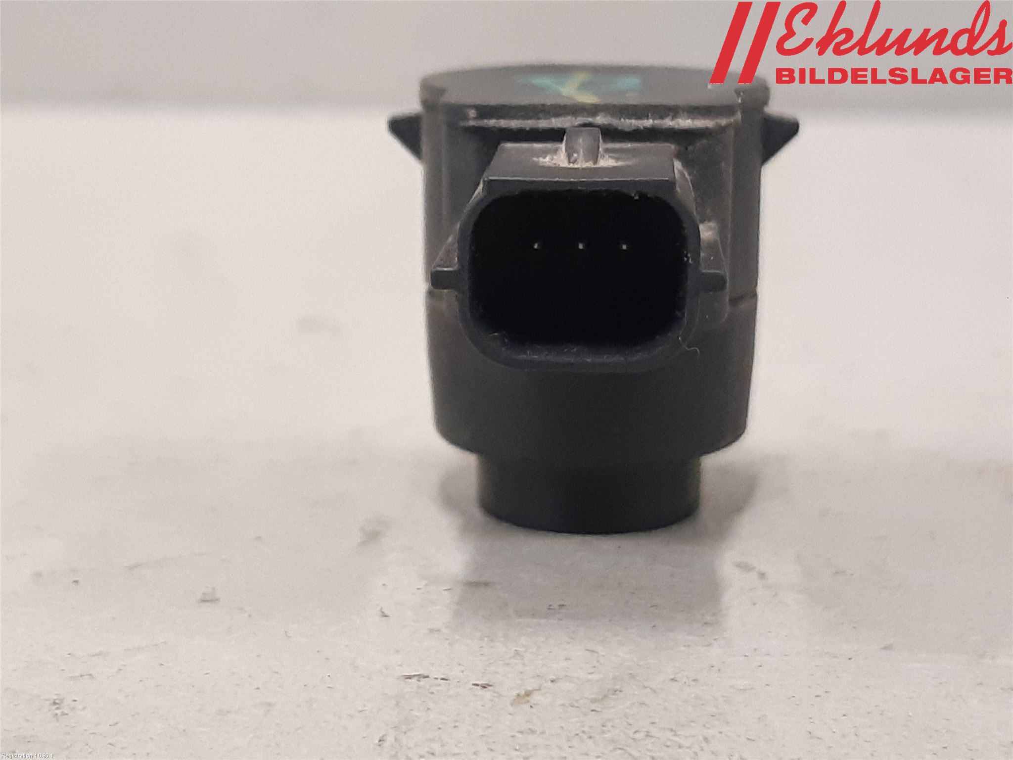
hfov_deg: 67.3
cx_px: 506
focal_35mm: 26
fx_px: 761
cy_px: 380
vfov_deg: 53.1
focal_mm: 3.93
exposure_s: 1/50
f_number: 1.7
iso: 250
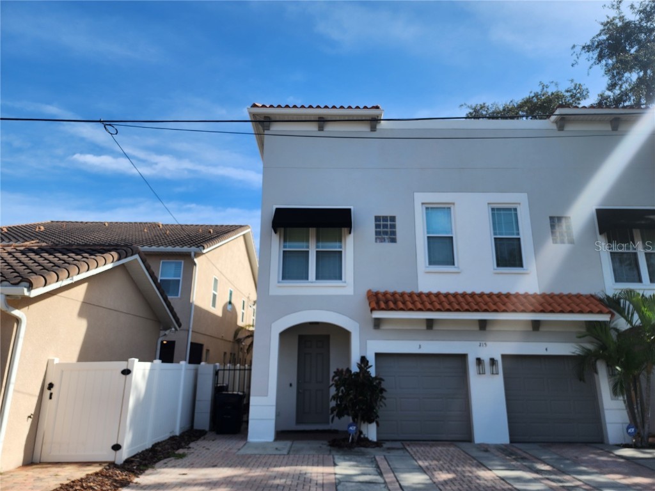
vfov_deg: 58.9
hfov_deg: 73.9
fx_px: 435
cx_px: 328
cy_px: 246
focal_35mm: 23
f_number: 1.8
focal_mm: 6.4
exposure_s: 1/823
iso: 12
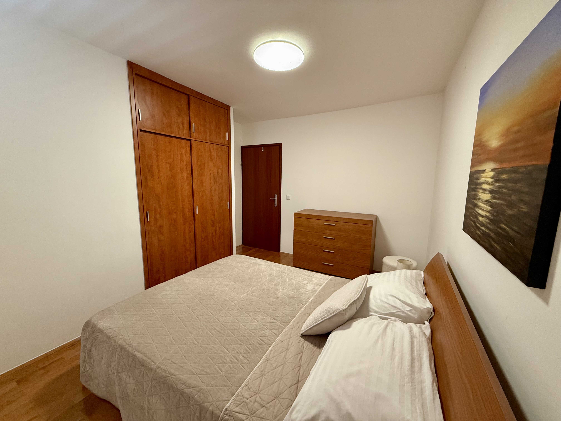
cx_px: 280
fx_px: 227
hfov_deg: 102.1
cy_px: 210
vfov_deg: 85.7
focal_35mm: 14
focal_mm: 2.22
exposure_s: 1/50
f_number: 2.2
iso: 320
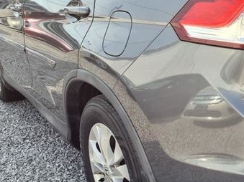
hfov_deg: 36.4
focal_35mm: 51
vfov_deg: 28.0
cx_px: 191
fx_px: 359
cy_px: 145
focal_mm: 3.58
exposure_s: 1/455
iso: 40
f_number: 1.9
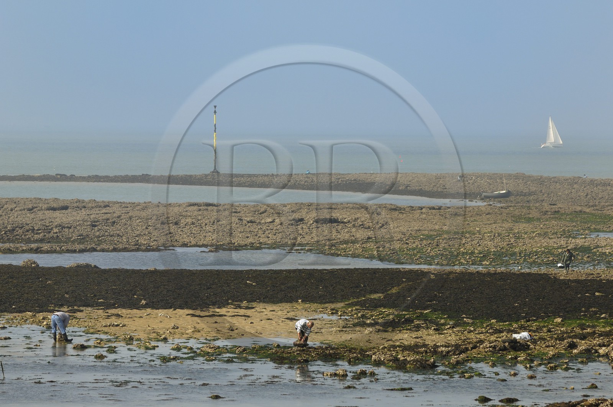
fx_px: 3826
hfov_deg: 9.2
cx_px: 306
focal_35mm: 225
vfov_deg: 6.1
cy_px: 204
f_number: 5.3
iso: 100
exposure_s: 1/320
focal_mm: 150
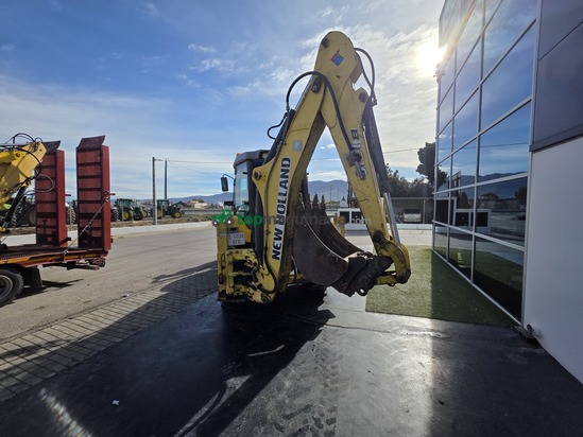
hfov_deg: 106.2
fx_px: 219
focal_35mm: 13
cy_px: 218
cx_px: 292
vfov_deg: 89.9
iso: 40
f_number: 1.9
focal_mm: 2.2
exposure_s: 1/3160
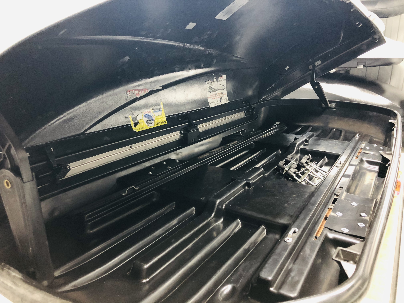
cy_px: 152
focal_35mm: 28
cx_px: 202
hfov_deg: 63.4
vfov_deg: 49.7
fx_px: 327
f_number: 1.8
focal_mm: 3.99
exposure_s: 1/7
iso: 100
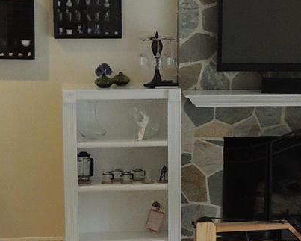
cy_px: 188
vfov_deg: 12.9
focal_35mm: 119
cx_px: 259
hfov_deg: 16.0
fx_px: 1061
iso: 250
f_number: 3
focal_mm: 4.3
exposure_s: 1/30
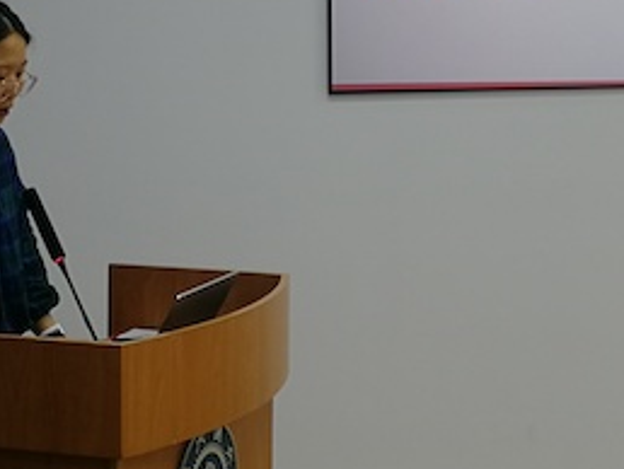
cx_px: 387
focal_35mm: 100
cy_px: 44
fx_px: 1804
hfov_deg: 19.6
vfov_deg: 14.7
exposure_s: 1/50
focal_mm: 3.95
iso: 100
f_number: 2.2
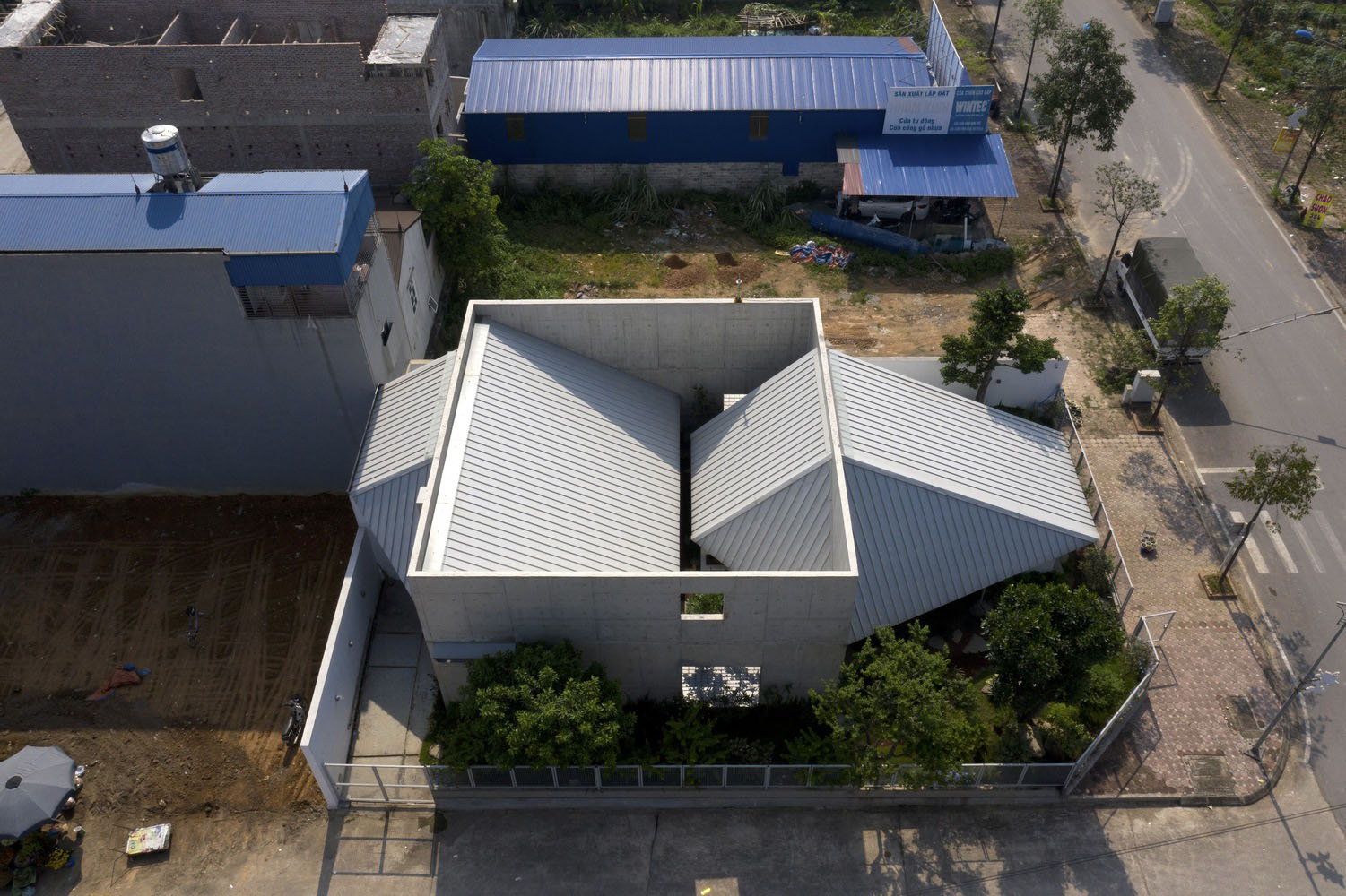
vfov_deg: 46.4
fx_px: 1047
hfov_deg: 65.5
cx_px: 673
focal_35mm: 28
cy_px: 448
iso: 200
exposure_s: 1/640
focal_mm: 10.26
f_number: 9
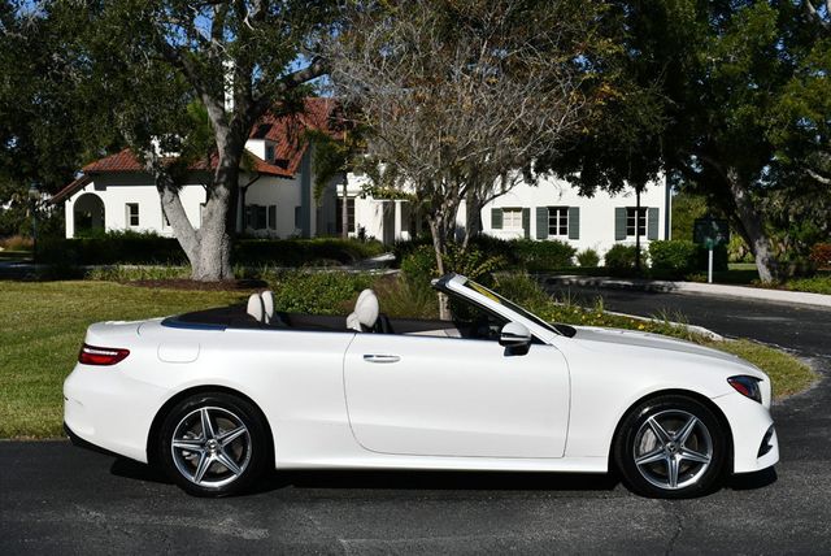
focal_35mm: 48
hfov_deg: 41.1
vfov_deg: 28.1
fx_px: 1109
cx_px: 416
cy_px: 278
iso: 100
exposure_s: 1/400
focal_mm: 24
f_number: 10
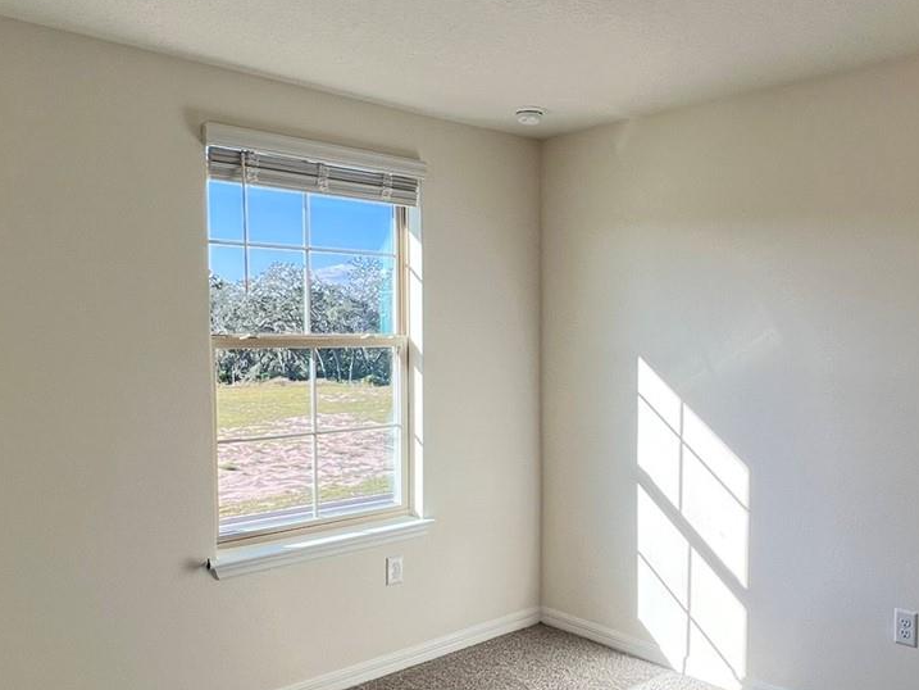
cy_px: 382
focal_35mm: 29
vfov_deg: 48.2
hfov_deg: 60.6
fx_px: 770
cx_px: 588
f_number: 1.8
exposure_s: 1/195
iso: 32
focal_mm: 1.57
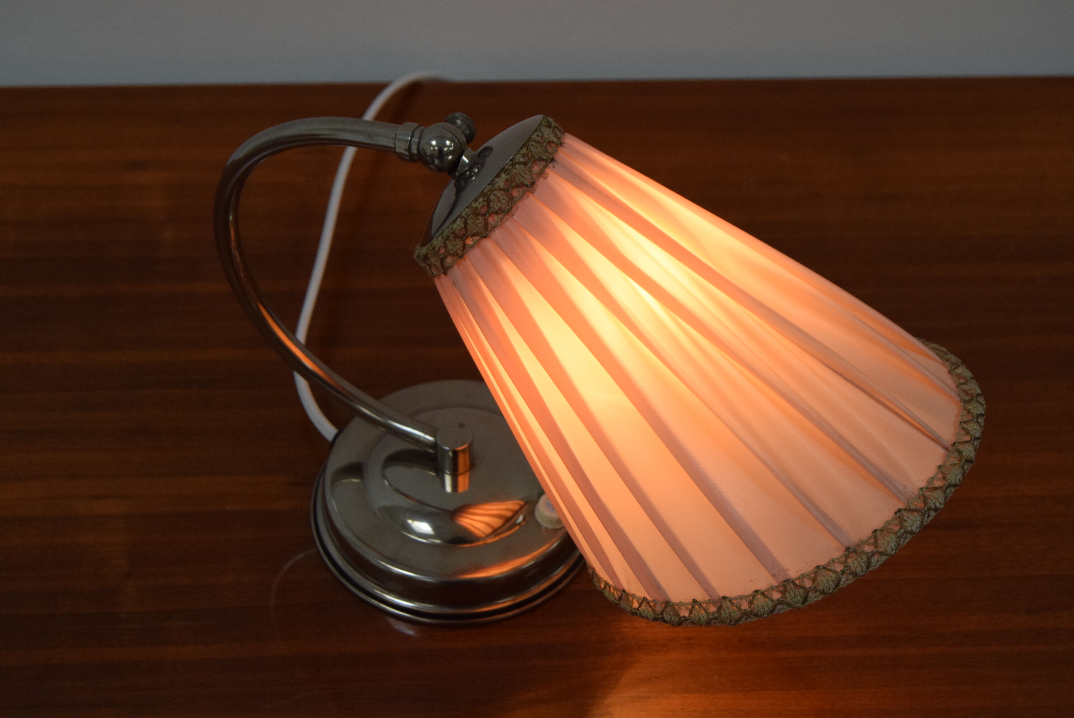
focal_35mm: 69
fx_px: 2060
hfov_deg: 29.2
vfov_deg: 19.8
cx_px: 537
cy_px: 359
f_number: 9
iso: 1600
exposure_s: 1/320
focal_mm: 46
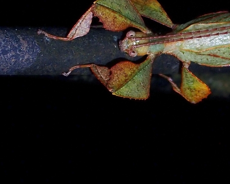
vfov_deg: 6.6
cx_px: 283
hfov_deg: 8.2
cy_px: 35
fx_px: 1586
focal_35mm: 233
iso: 200
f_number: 6.3
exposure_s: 1/200
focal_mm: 16.79
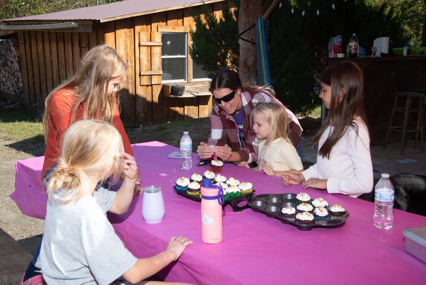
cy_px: 142
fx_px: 497
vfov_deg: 31.9
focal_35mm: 42
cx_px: 213
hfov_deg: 46.4
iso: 320
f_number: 16
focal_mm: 42
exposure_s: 1/200
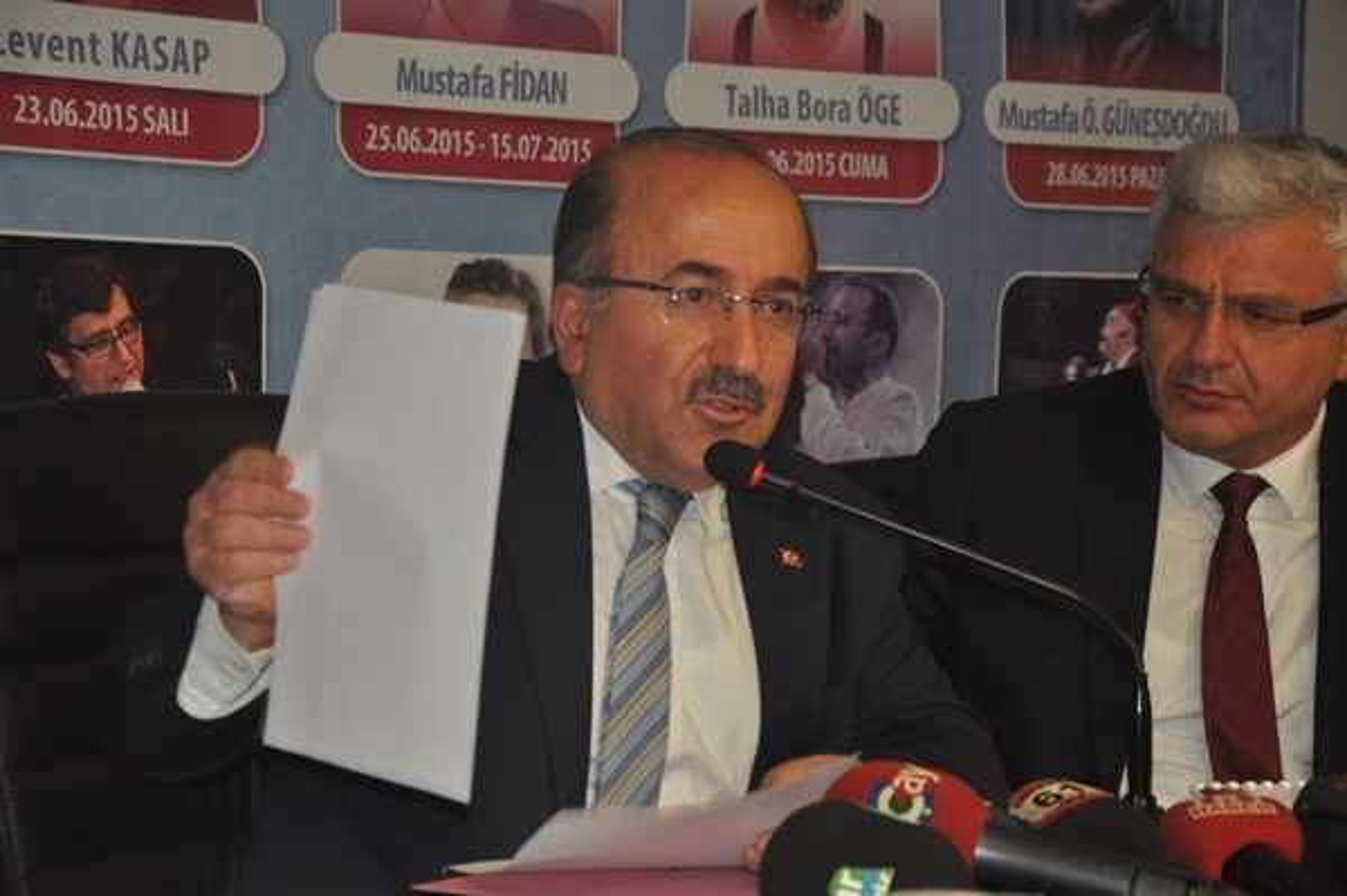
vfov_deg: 22.6
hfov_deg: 33.4
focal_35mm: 60
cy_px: 448
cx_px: 674
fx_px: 2243
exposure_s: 1/60
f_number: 4.5
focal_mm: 40
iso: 1250
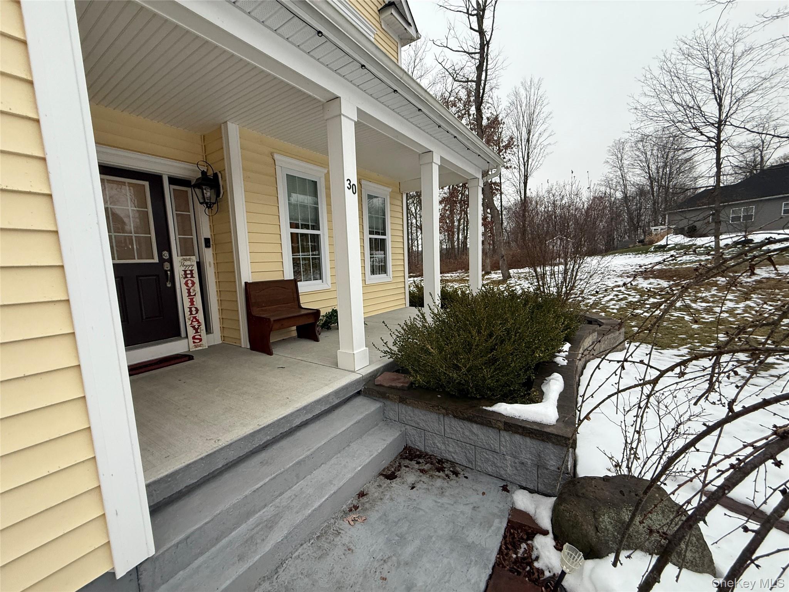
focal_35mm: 14
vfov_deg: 85.7
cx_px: 394
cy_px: 296
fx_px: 319
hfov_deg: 102.1
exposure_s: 1/99
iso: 250
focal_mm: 2.22
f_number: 2.2
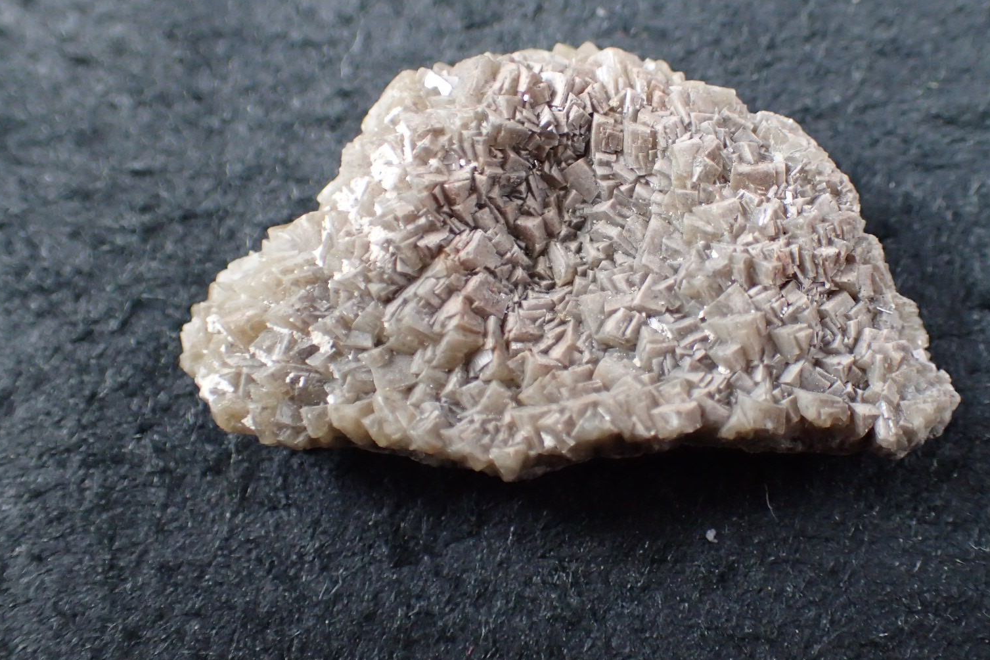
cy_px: 258
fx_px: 1458
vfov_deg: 25.5
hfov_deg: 37.4
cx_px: 581
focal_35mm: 53
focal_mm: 7.34
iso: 400
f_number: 2.8
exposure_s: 1/160
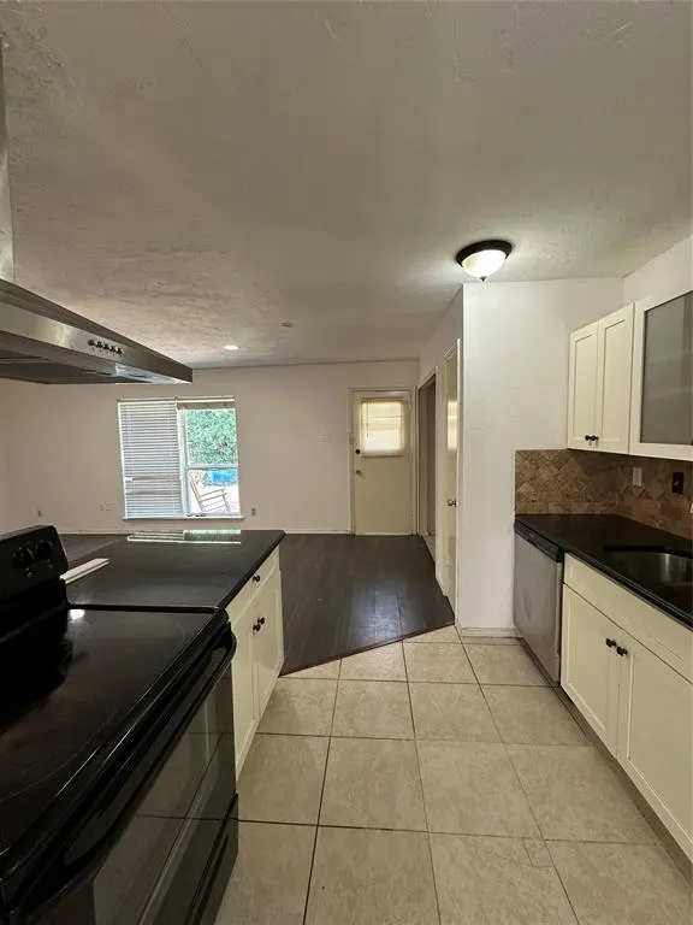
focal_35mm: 14
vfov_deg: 102.1
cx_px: 346
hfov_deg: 85.7
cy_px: 462
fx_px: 374
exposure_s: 1/60
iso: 160
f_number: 2.2
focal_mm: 2.22
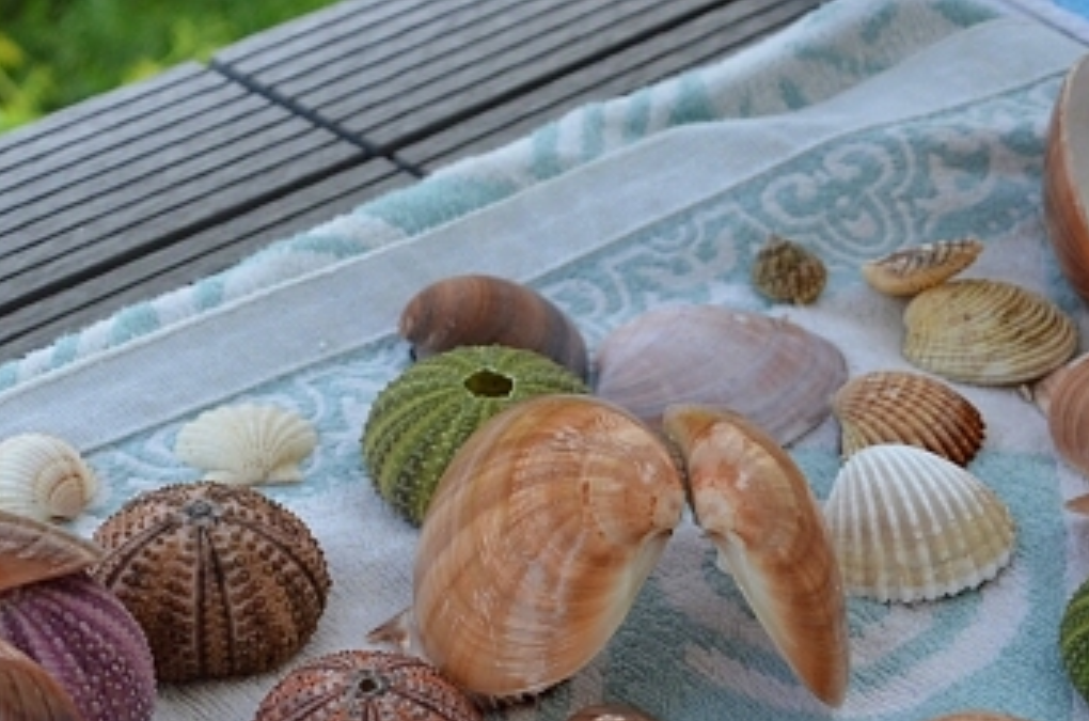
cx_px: 202
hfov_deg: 26.8
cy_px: 846
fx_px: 2239
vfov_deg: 17.5
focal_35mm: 74
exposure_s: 1/60
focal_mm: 21
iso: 400
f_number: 4
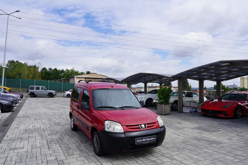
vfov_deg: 51.3
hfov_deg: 71.5
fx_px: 172
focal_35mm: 25
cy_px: 84
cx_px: 121
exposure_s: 1/160
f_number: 10
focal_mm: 24
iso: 100
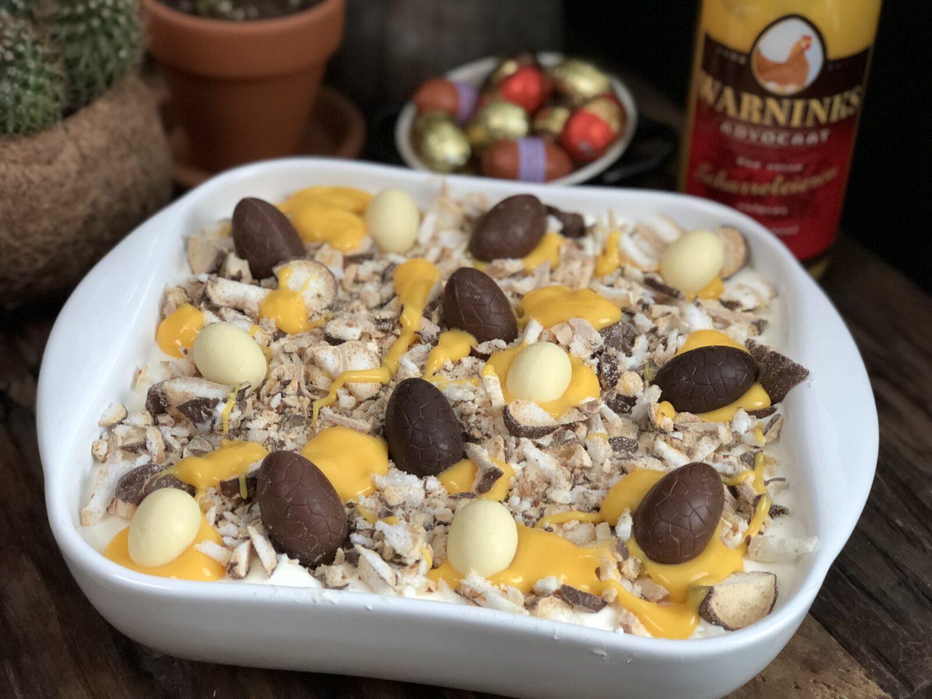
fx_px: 1535
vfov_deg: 25.7
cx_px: 466
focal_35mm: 57
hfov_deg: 33.8
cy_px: 350
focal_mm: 6.6
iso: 400
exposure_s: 1/50
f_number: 2.8
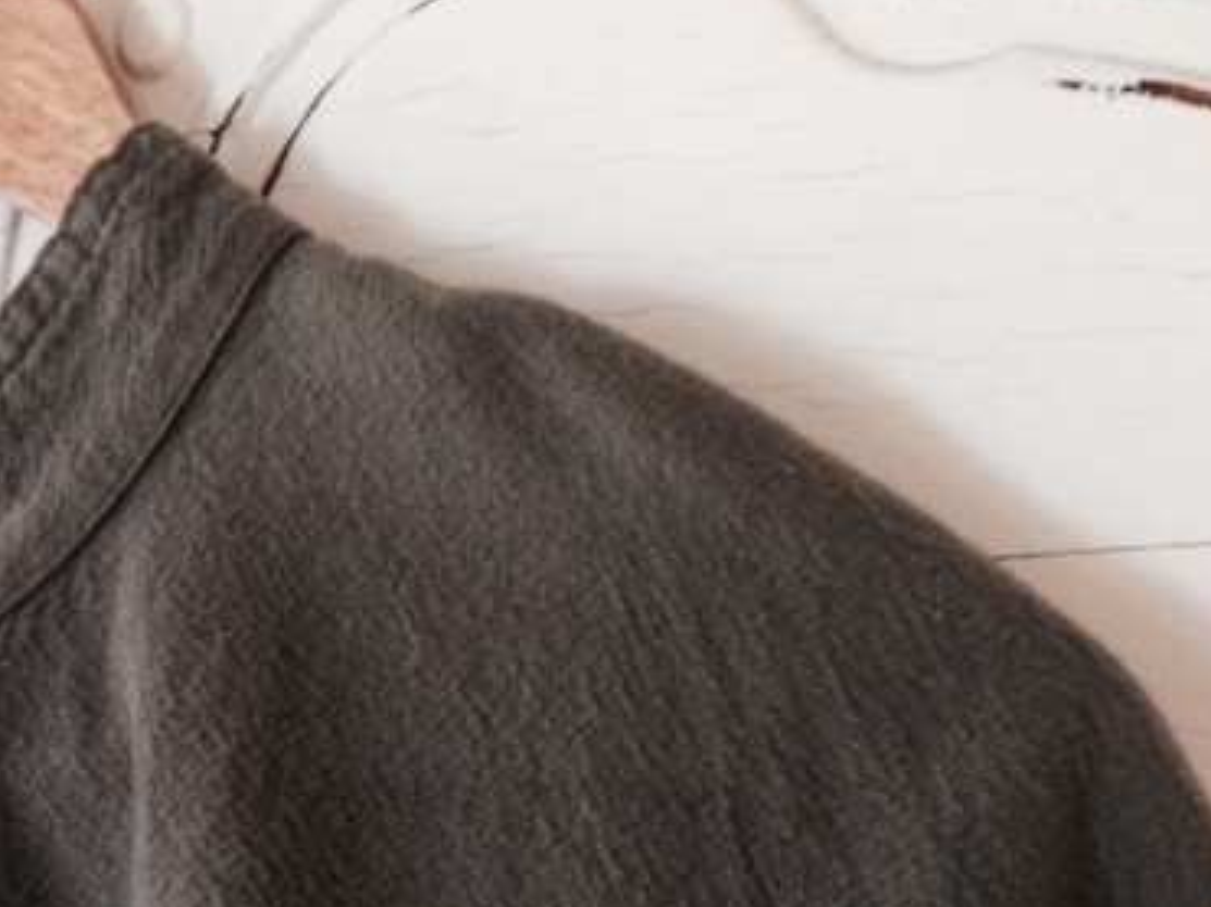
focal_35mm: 57
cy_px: 692
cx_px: 206
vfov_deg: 25.3
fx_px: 1993
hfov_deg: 32.7
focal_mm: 4.12
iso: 160
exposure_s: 1/20
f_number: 2.4
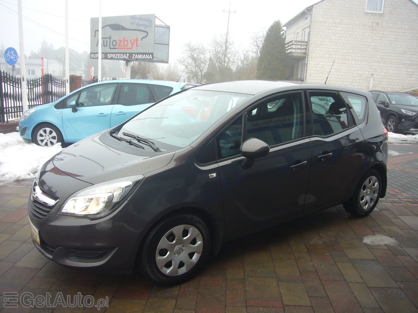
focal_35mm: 28
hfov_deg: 63.4
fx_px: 338
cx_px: 209
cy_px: 156
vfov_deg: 49.7
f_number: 2.8
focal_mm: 4.6
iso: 80
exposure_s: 1/80
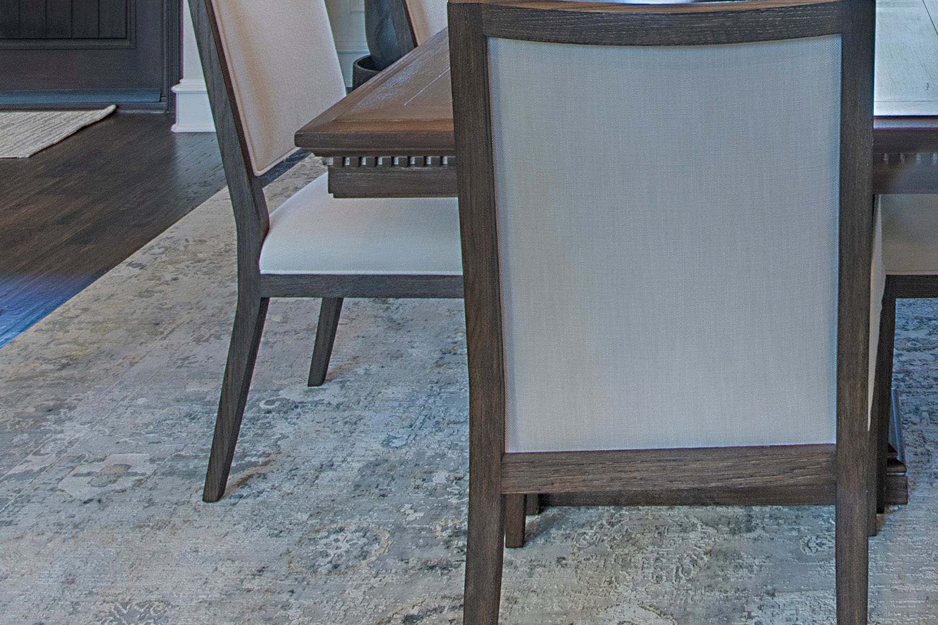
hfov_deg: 38.6
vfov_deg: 23.7
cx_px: 820
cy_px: -250
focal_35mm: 48
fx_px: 1250
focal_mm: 10
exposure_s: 1/10
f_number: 11
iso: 100
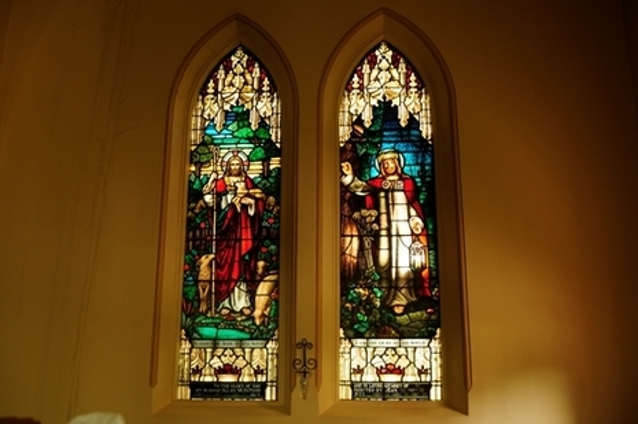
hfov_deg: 53.2
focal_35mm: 36
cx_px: 319
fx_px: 637
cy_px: 212
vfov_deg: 36.8
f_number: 2.8
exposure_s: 1/8
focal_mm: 24
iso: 200
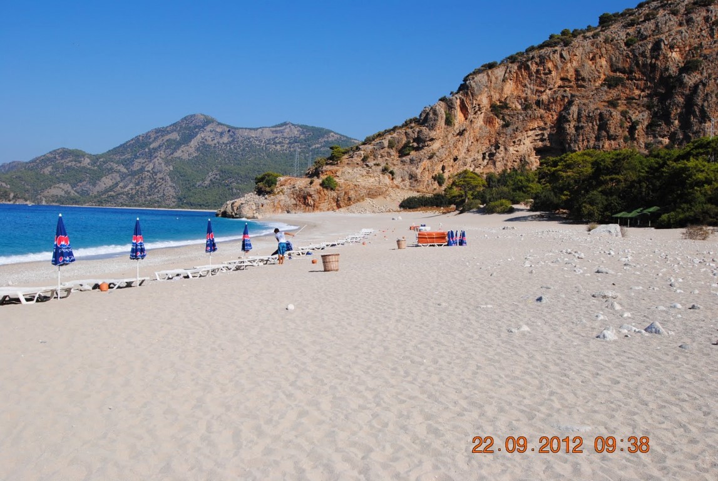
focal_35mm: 36
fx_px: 719
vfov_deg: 37.0
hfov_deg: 53.1
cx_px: 359
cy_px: 240
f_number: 9
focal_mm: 24
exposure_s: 1/320
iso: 100
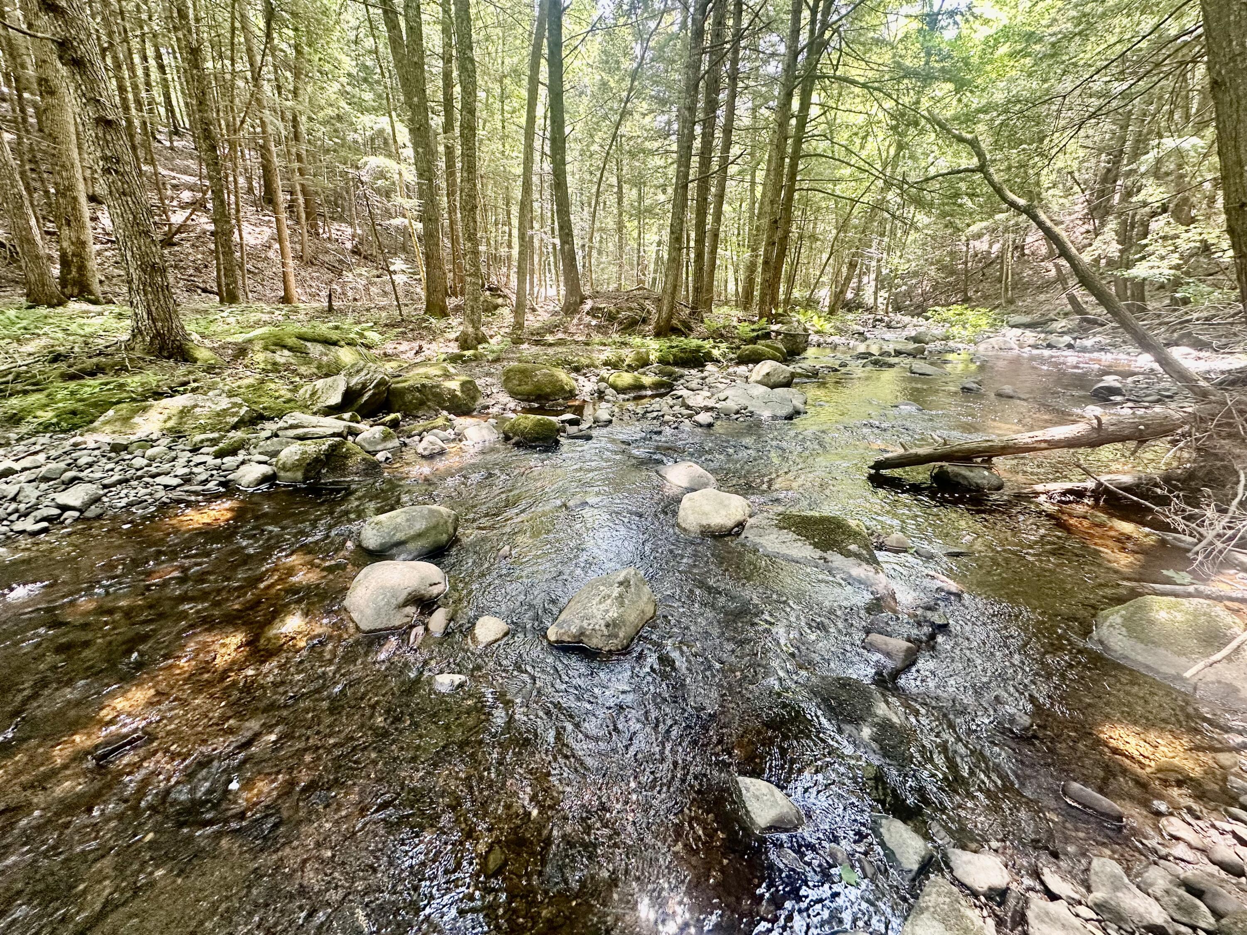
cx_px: 624
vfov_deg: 85.7
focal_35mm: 14
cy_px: 468
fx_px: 504
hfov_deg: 102.1
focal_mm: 2.22
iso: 160
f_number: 2.2
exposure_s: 1/99
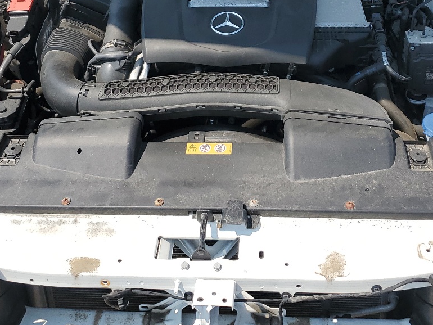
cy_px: 26
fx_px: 676
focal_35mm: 54
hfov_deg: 35.5
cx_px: 238
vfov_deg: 26.1
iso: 50
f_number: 1.5
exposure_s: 1/2500
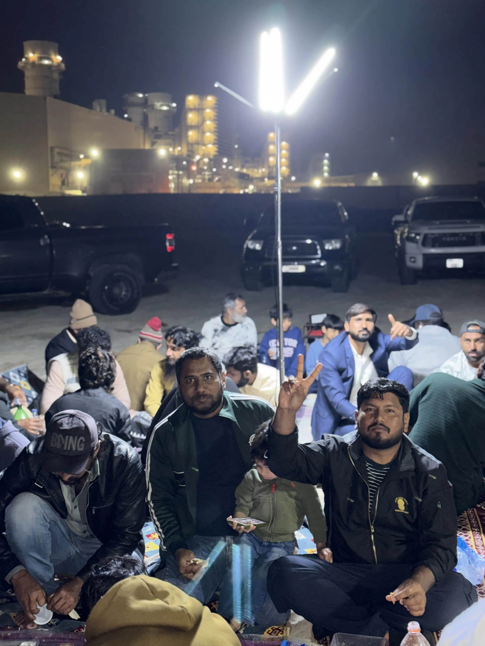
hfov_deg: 30.3
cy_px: 323
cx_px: 242
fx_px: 897
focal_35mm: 48
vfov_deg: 39.7
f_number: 1.78
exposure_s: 1/13
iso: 125
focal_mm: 6.76
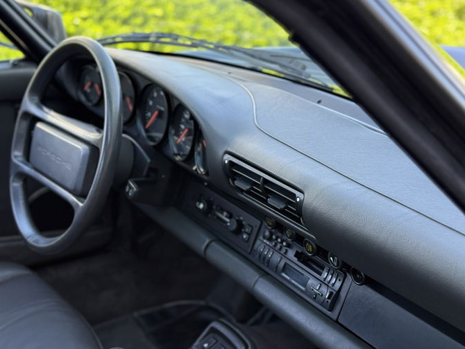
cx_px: 215
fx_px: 739
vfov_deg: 26.6
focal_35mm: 55
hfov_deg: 34.9
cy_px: 159
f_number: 1.78
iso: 80
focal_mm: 6.76
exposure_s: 1/249
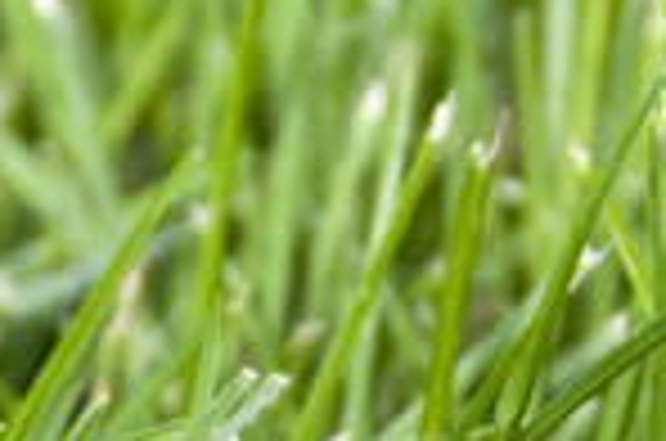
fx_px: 9704
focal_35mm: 526
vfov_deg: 2.6
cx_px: -45
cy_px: 493
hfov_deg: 3.9
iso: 200
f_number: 6.3
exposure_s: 1/160
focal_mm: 65
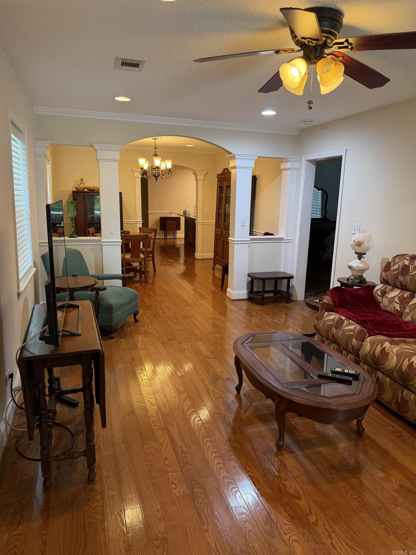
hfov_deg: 56.8
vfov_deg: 71.6
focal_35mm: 24
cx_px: 208
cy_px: 278
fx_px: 385
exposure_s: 1/60
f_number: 1.78
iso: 160
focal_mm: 6.76
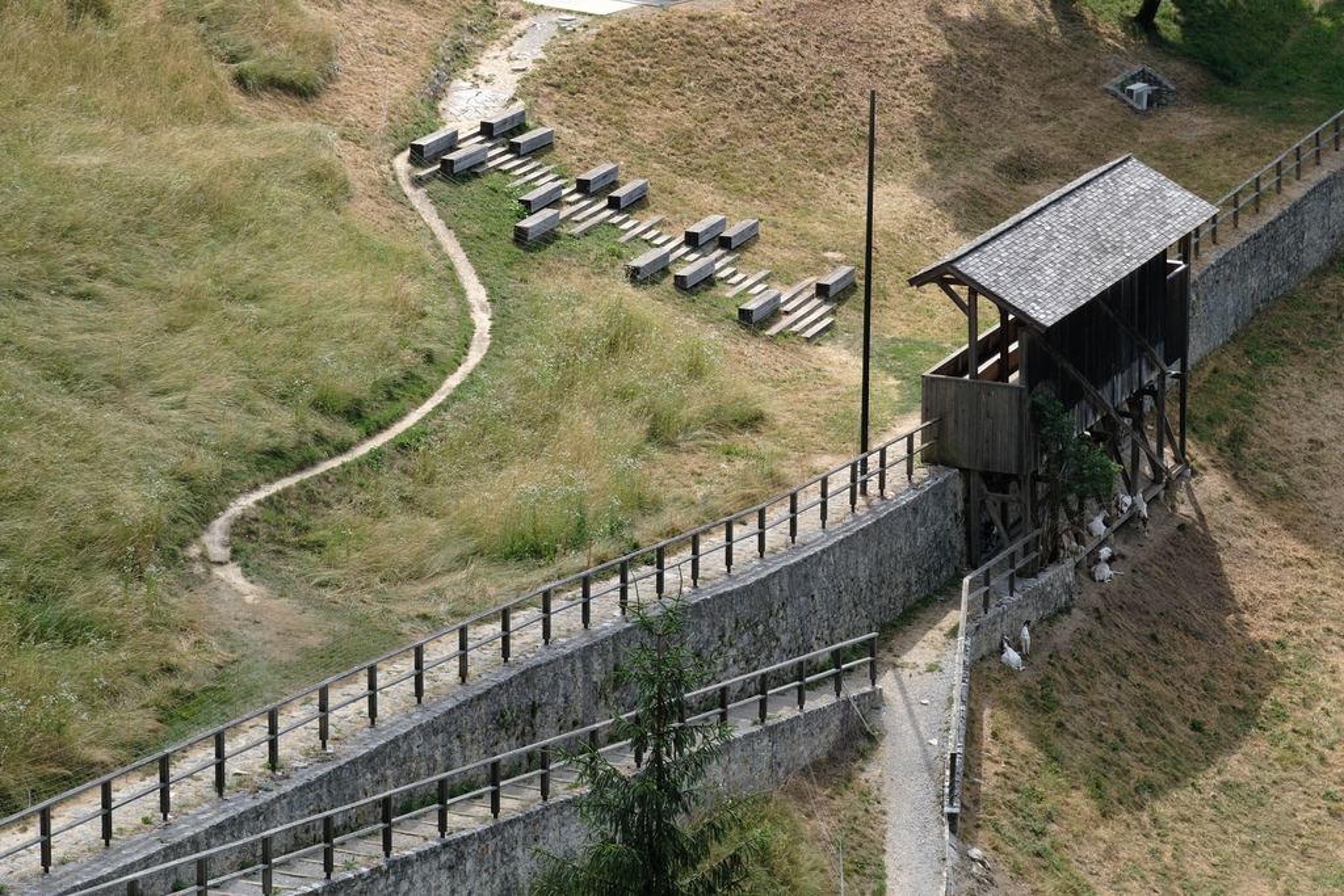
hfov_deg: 19.5
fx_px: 3920
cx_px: 672
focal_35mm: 105
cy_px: 448
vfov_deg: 13.0
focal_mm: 70
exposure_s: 1/210
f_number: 8
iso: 200
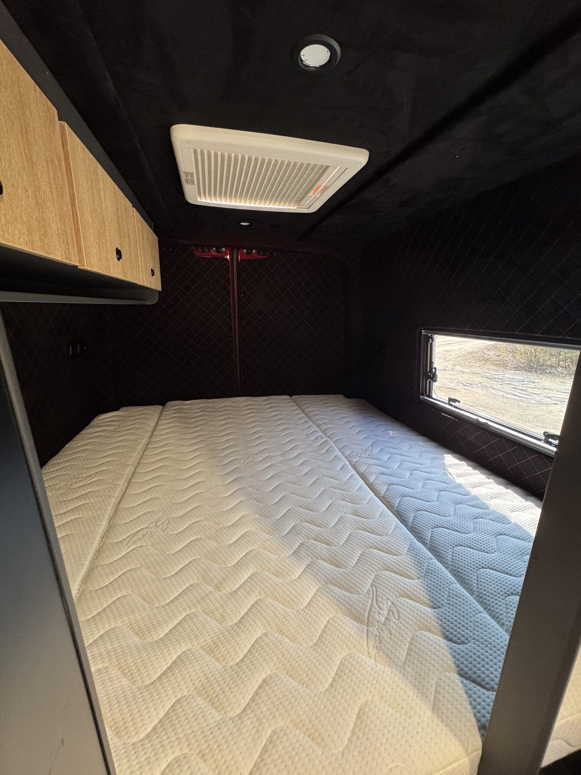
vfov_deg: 102.1
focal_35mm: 14
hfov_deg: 85.7
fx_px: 313
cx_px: 290
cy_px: 388
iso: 400
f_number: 2.2
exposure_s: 1/60
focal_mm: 2.22
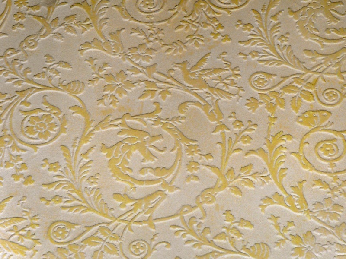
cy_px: 130
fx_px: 1169
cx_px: 173
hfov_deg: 16.8
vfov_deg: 12.7
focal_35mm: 117
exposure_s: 1/90
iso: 100
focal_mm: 19.8
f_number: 4.5
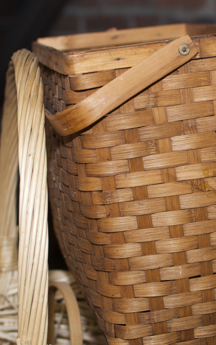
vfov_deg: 21.2
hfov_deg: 13.3
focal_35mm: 98
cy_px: 173
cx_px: 148
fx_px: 923
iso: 640
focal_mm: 35
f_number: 2.8
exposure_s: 1/125
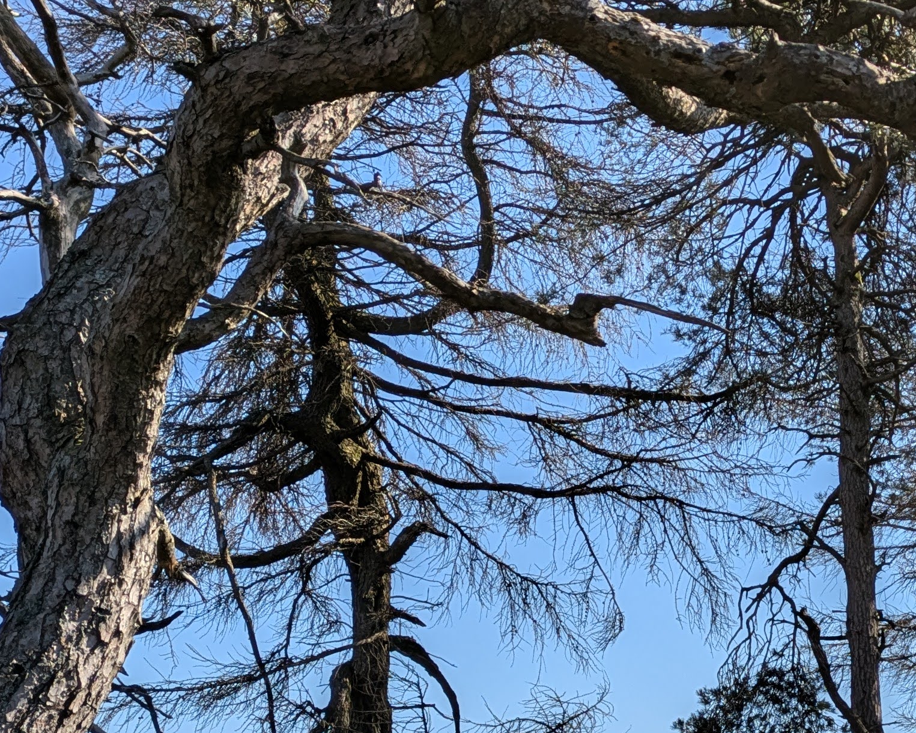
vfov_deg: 19.8
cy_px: 812
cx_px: 851
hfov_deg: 24.8
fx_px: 2006
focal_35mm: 74
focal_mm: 5.43
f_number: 1.89
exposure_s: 1/2370
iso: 42
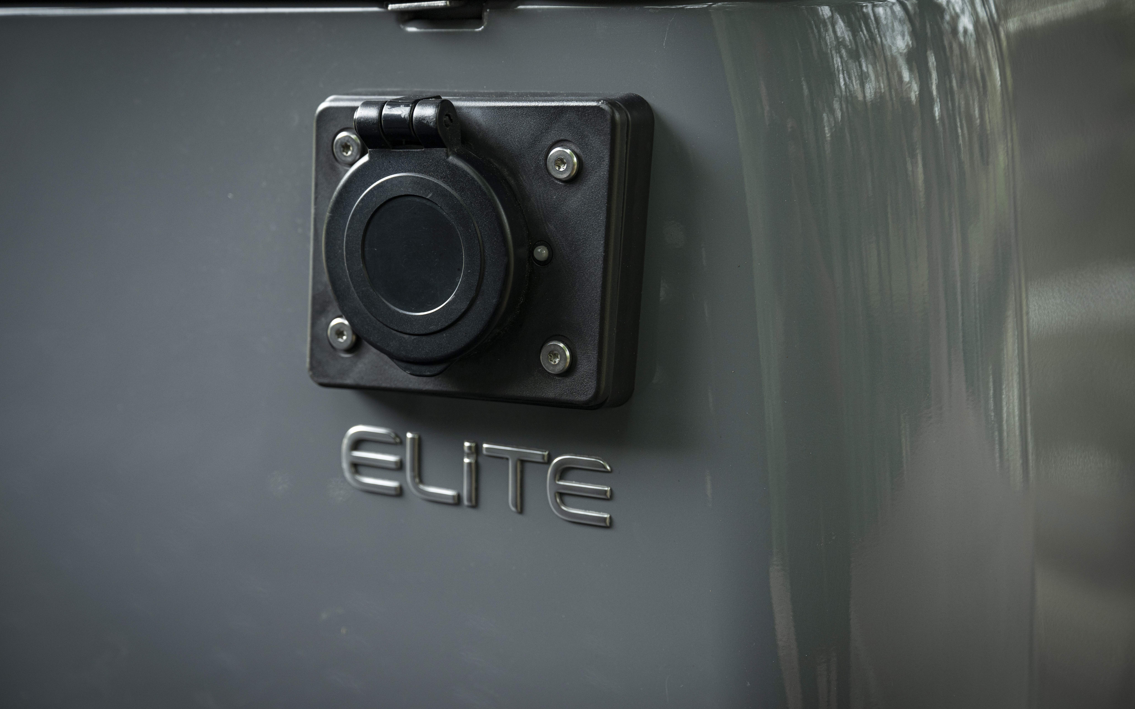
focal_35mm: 72
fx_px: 2227
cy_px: 355
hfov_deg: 28.6
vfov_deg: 18.1
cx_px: 564
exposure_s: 1/100
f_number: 4
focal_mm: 70
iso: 400
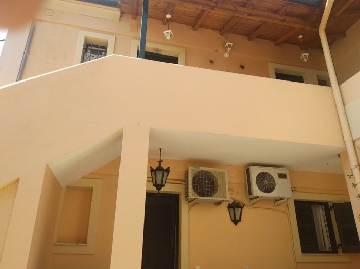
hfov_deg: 67.3
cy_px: 134
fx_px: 270
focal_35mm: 26
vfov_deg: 53.0
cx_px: 180
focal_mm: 3.81
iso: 100
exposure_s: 1/340
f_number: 2.2
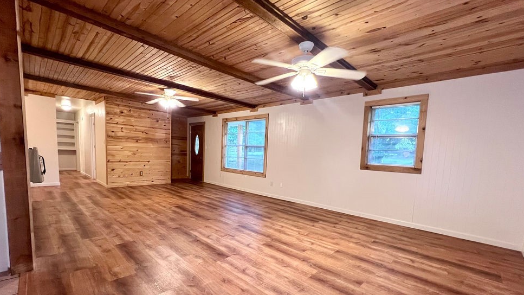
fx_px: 208
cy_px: 174
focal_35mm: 15
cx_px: 262
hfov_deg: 103.0
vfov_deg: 70.0
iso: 320
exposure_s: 1/60
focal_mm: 1.57
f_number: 1.8
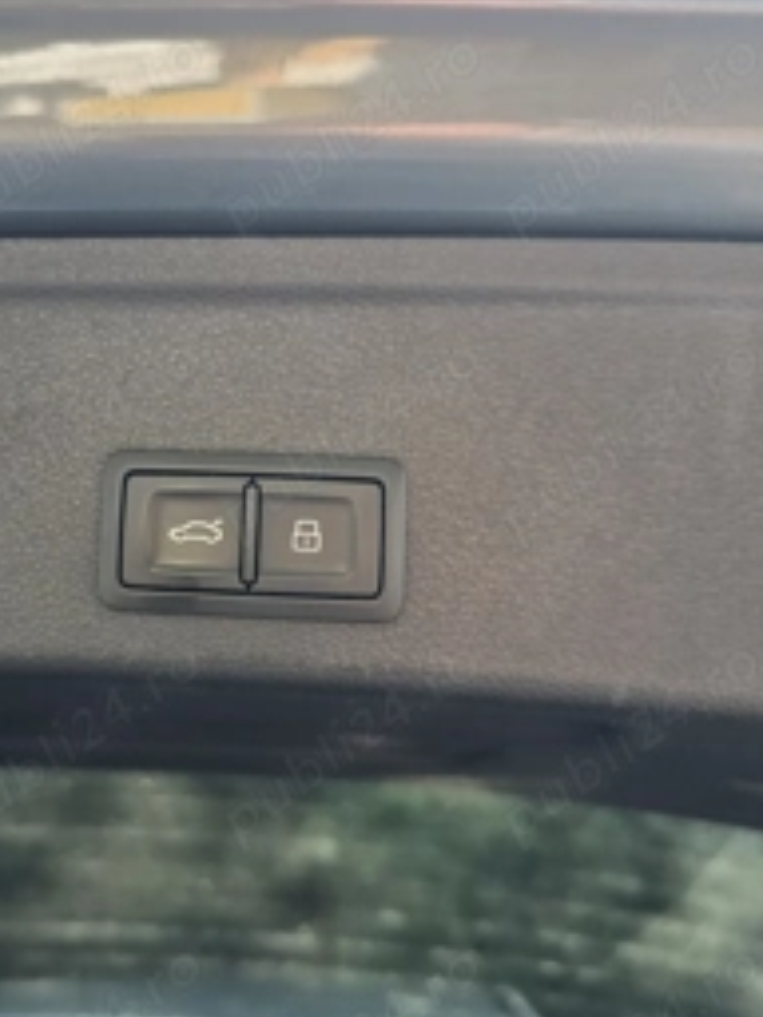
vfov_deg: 51.4
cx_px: 211
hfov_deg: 38.8
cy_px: 505
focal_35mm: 36
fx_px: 1058
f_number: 1.7
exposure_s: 1/180
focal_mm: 6.3
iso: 40
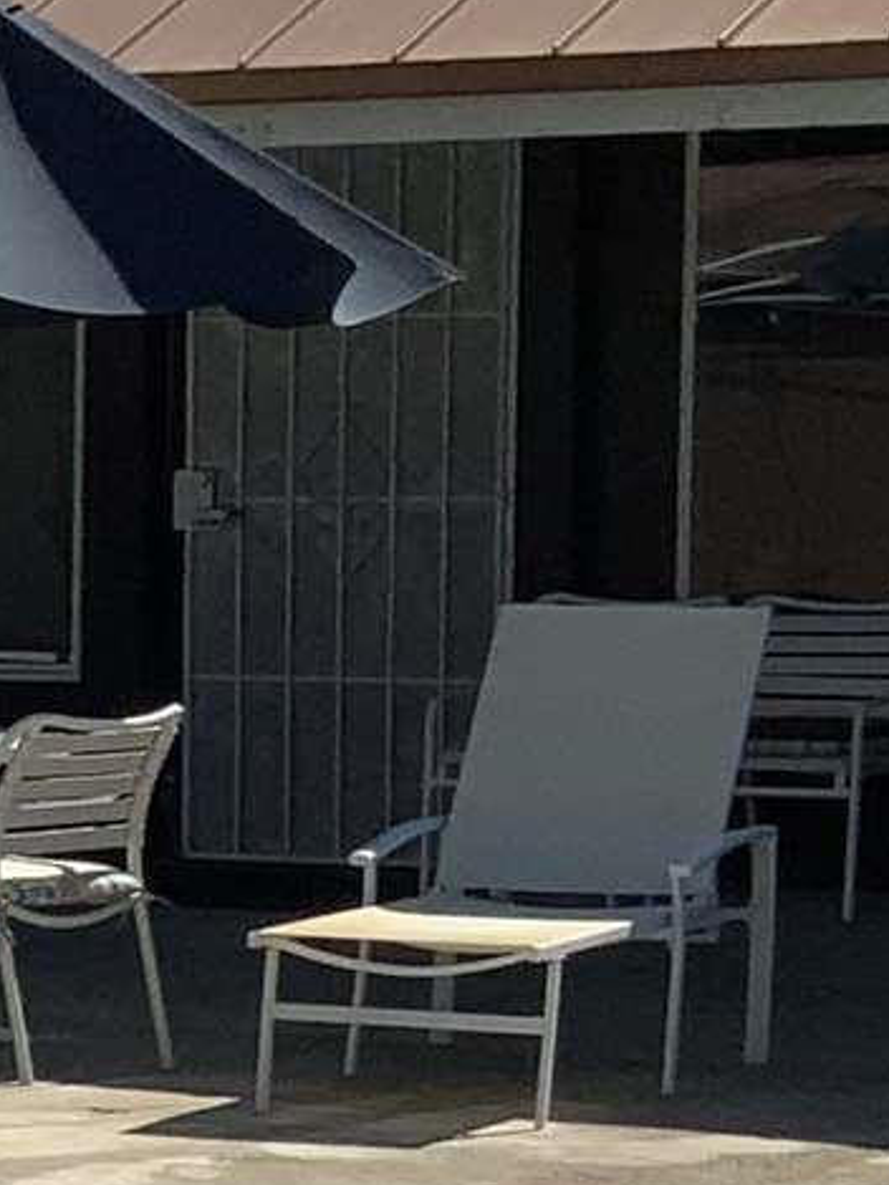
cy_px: 1018
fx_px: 6503
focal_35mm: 190
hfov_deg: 7.2
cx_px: -1483
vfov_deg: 10.4
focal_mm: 3
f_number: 1.8
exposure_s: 1/3534
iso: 20
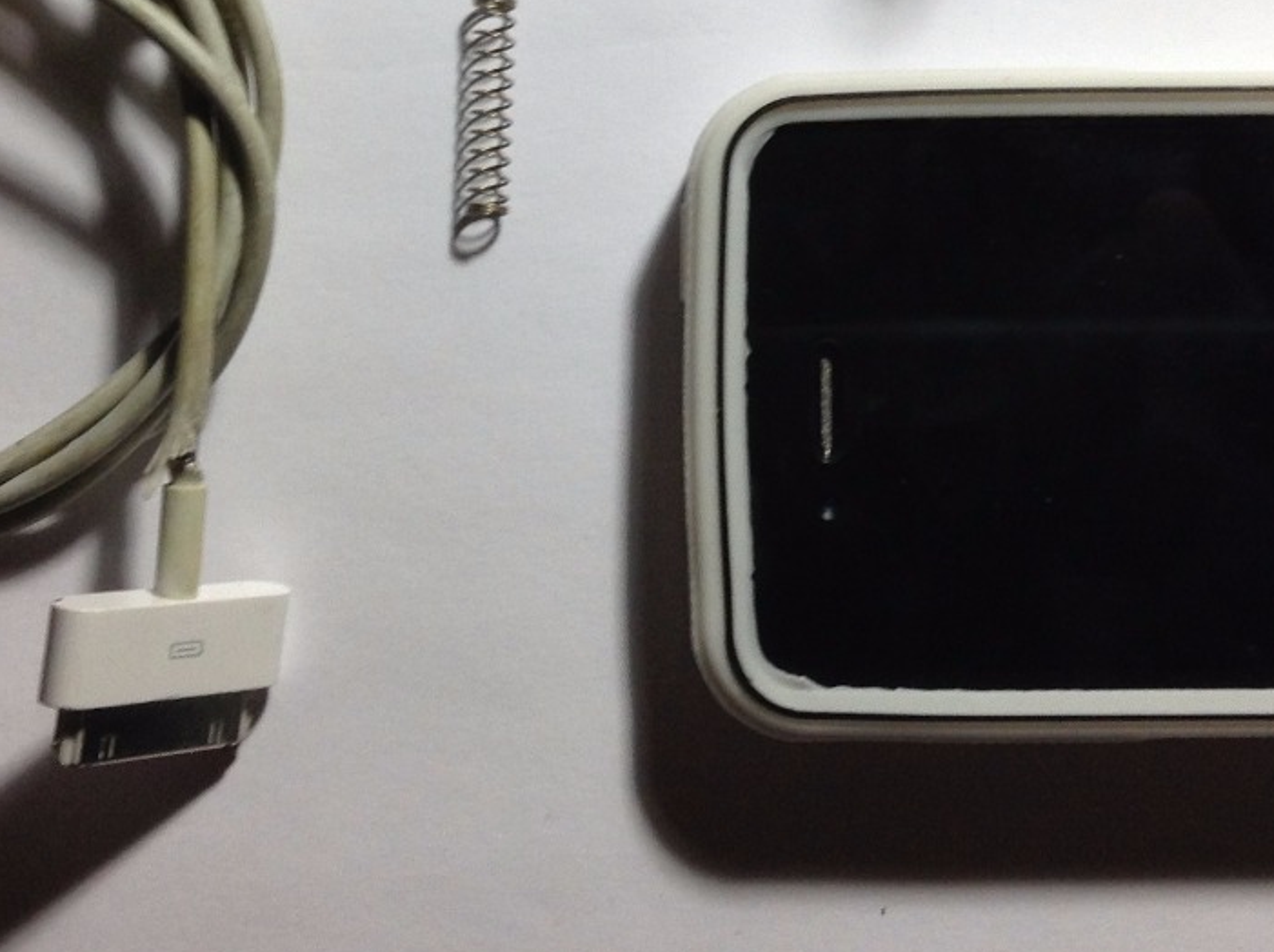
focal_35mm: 68
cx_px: 695
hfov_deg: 28.6
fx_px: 2500
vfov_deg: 21.2
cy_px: 127
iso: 50
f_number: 2.4
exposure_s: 1/24
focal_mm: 3.3
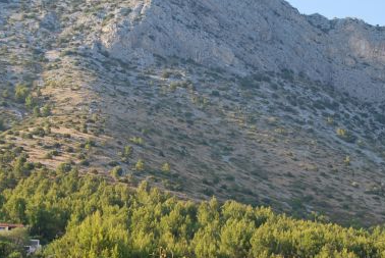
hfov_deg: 18.4
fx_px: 1189
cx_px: 170
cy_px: 109
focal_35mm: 111
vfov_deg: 12.4
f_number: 6.3
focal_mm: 35
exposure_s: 1/160
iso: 100
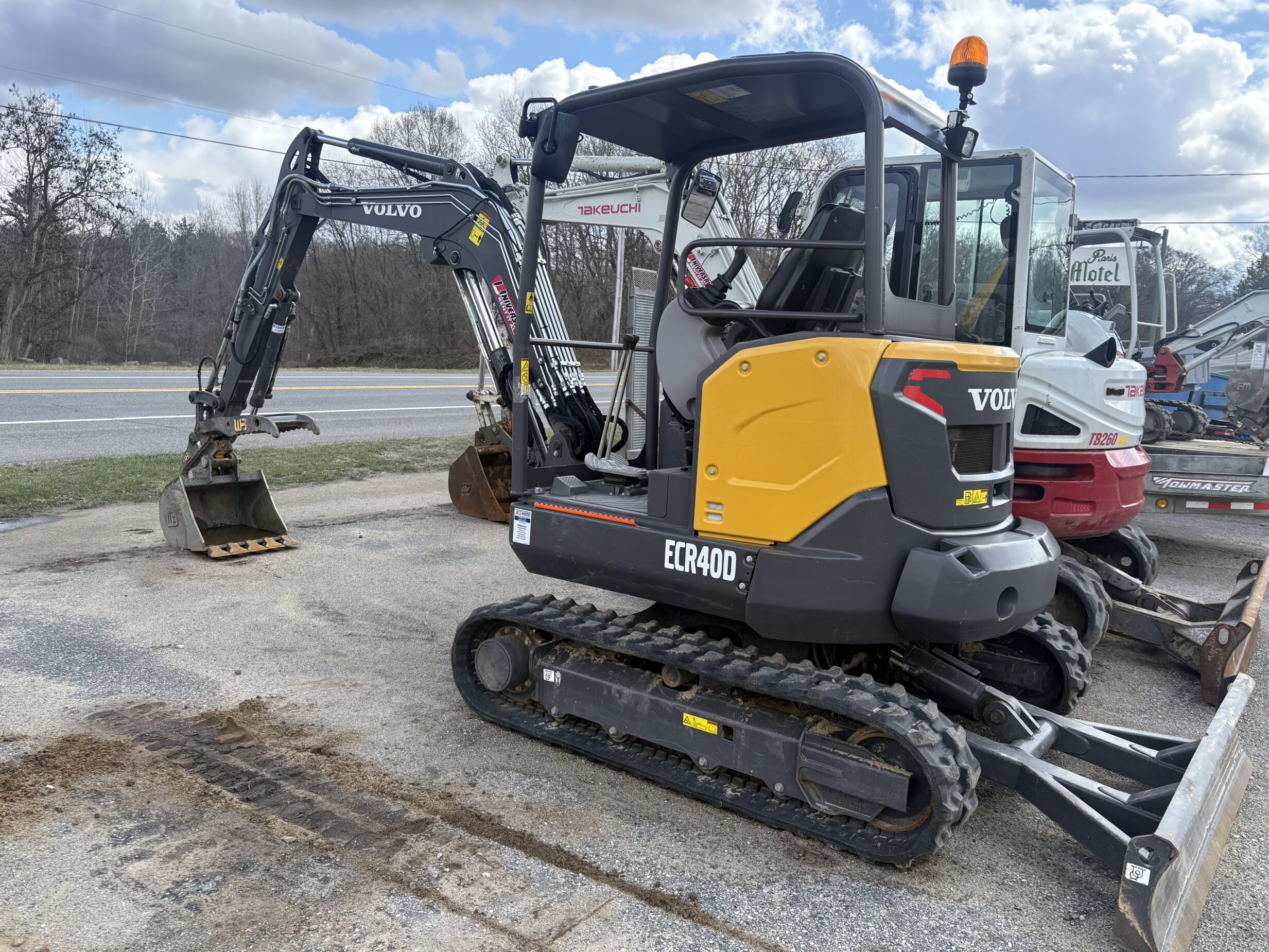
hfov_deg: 65.3
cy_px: 479
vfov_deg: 51.4
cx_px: 634
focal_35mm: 27
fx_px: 990
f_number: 1.6
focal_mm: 5.96
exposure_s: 1/1550
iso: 64
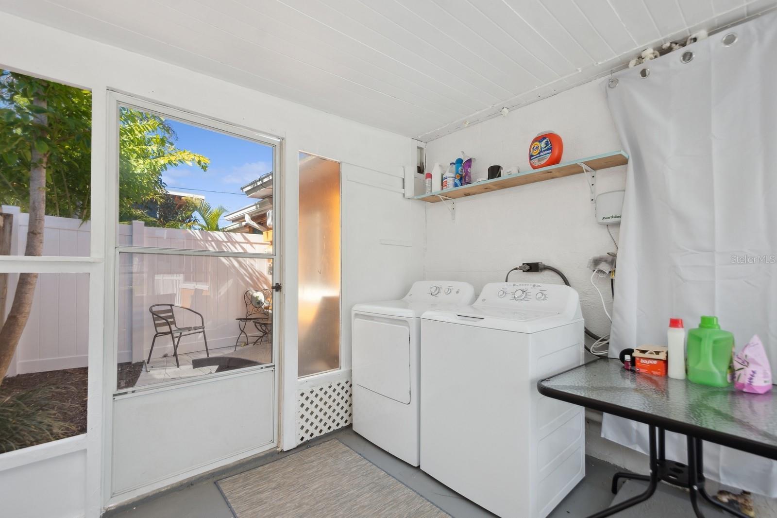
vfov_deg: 77.3
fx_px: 324
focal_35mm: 15
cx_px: 388
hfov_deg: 100.4
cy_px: 259
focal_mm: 10
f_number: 8
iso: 200
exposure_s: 1/60
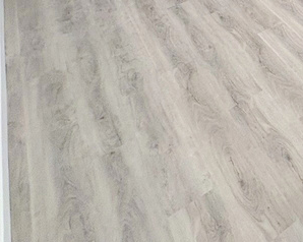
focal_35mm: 47
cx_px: 421
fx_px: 421
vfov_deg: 24.3
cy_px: -130
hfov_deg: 29.3
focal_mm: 2.22
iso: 125
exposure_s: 1/120
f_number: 2.2
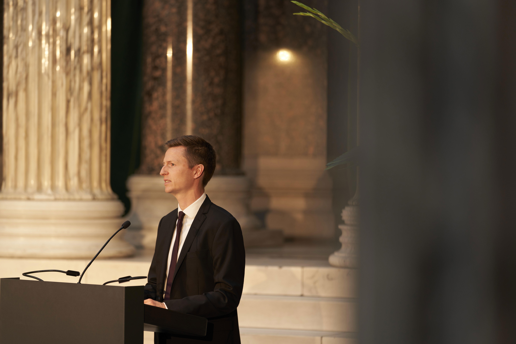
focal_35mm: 168
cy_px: 172
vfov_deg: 8.2
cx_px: 258
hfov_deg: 12.2
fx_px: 2408
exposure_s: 1/25
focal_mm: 168
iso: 250
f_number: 2.8
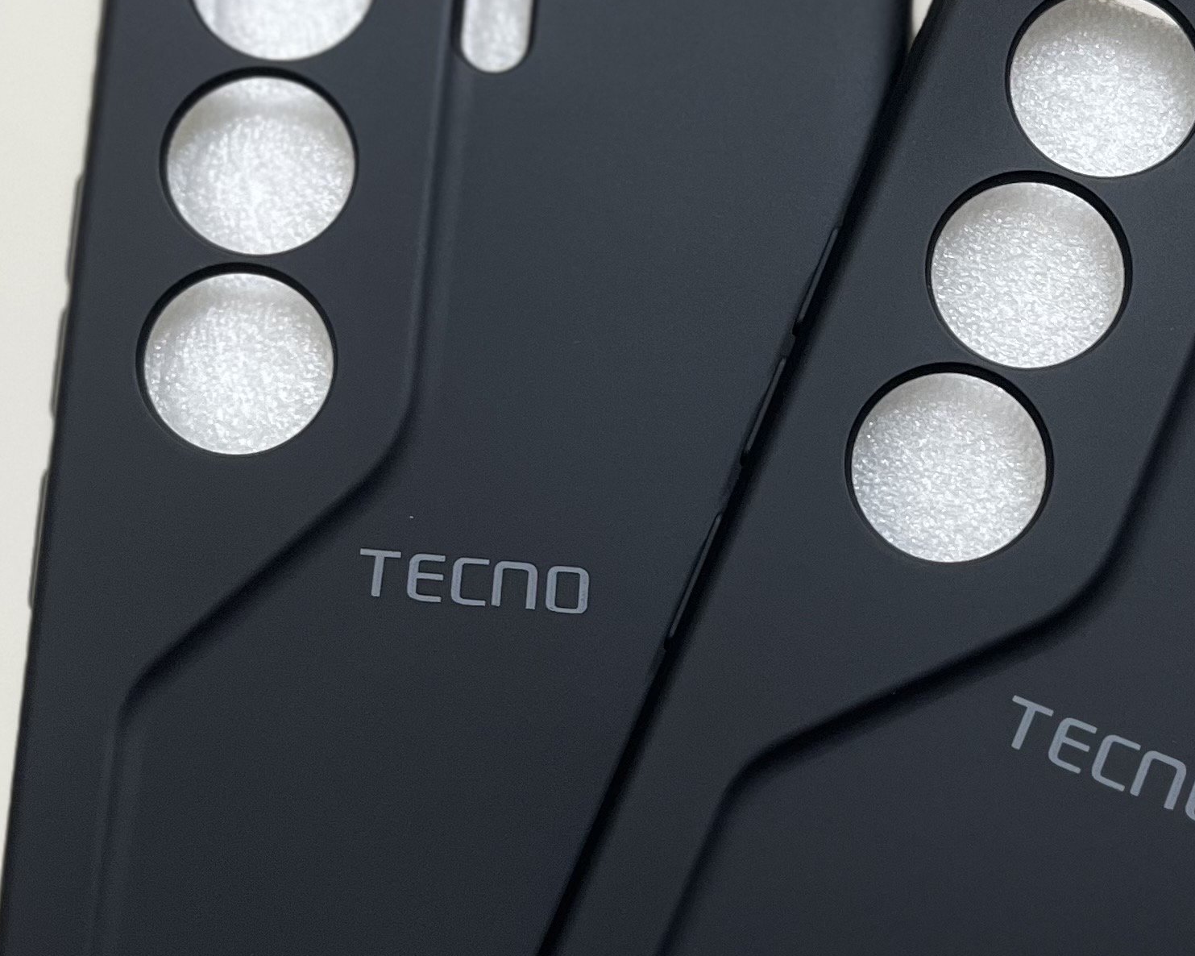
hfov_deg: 27.2
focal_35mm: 69
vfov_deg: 22.0
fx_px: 2440
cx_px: 870
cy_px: 701
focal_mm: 5.1
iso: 125
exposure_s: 1/50
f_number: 1.6
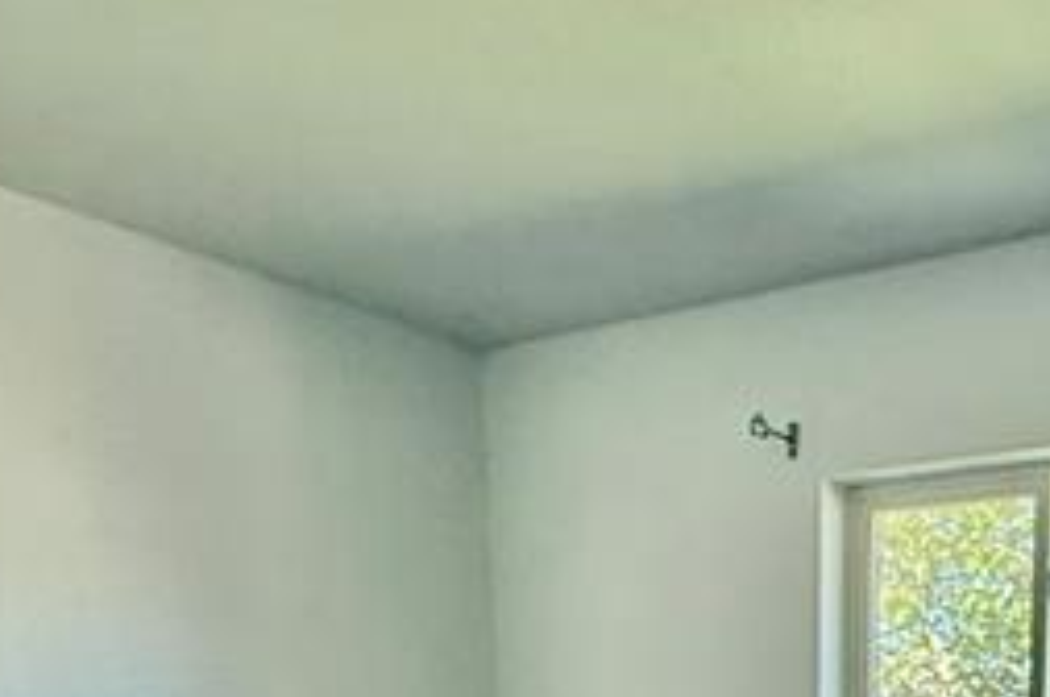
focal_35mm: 59
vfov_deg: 17.7
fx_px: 1719
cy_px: 1313
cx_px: 1067
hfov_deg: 31.3
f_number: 2.2
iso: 320
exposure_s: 1/99
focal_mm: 2.22
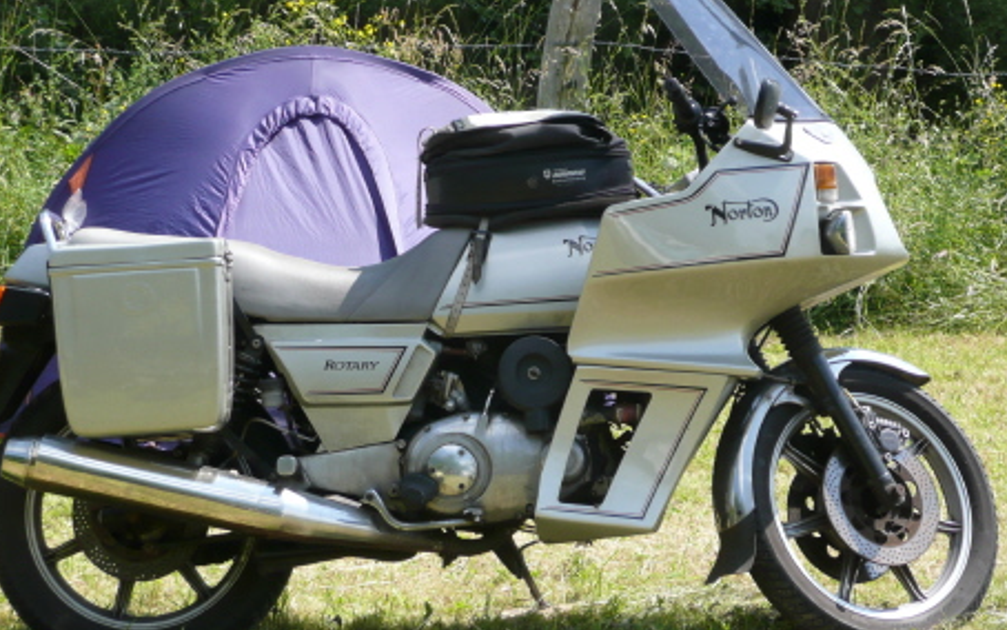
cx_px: 488
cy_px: 347
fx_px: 3953
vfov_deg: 9.1
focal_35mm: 144
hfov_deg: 14.5
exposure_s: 1/250
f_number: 4.7
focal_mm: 18.4
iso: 100
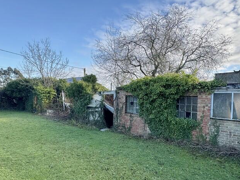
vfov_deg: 58.7
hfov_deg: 73.7
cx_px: 133
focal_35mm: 23
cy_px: 102
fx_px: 159
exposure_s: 1/361
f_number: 2.2
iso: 40
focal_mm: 2.22
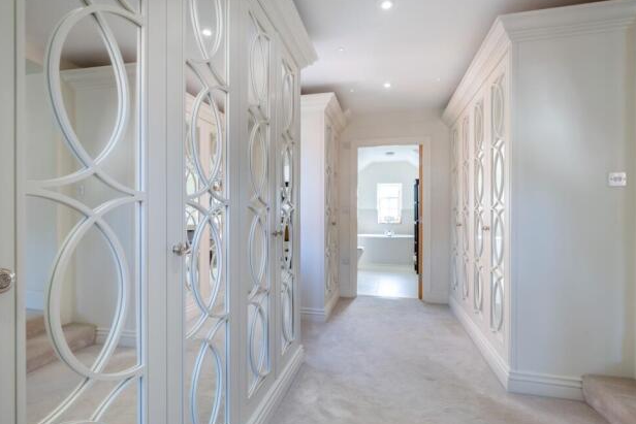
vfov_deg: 70.5
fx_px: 300
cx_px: 315
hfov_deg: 93.3
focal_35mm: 17
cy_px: 218
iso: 100
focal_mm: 16
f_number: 10
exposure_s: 1/4
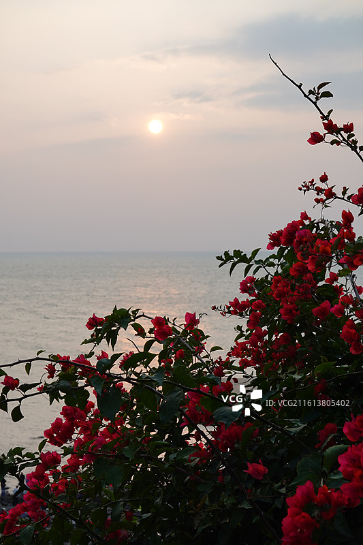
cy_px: 272
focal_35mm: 68
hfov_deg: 20.0
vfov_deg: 29.7
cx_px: 182
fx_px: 1029
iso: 100
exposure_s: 1/400
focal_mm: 24.84
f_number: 4
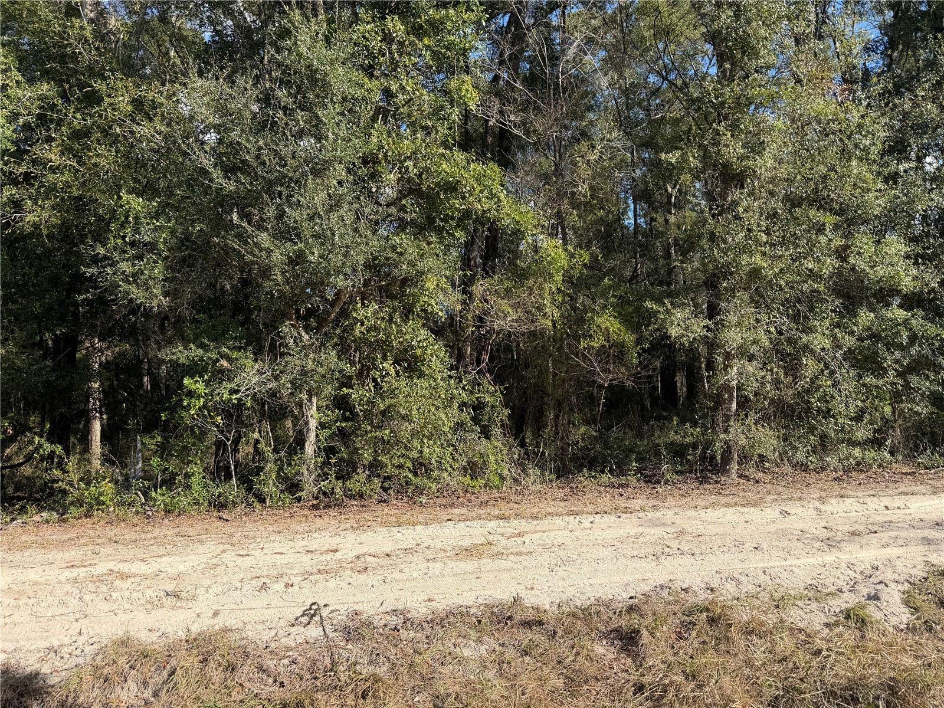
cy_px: 354
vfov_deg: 56.8
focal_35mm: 24
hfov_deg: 71.6
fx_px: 654
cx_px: 472
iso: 80
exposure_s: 1/2000
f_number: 1.78
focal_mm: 6.76
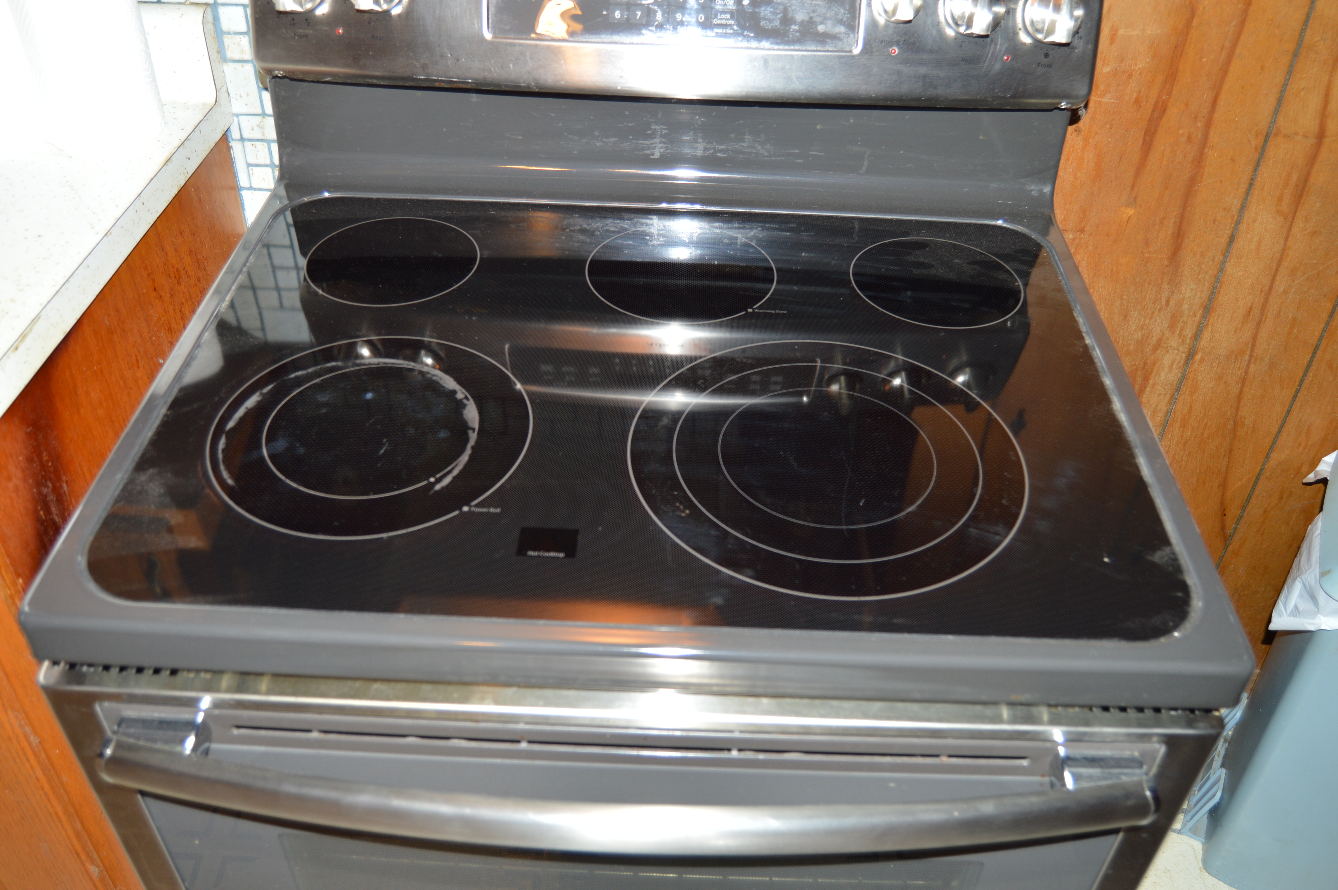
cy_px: 445
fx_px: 1114
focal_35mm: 30
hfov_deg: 62.0
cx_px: 669
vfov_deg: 43.5
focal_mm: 20
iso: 200
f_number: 3.5
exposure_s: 1/60
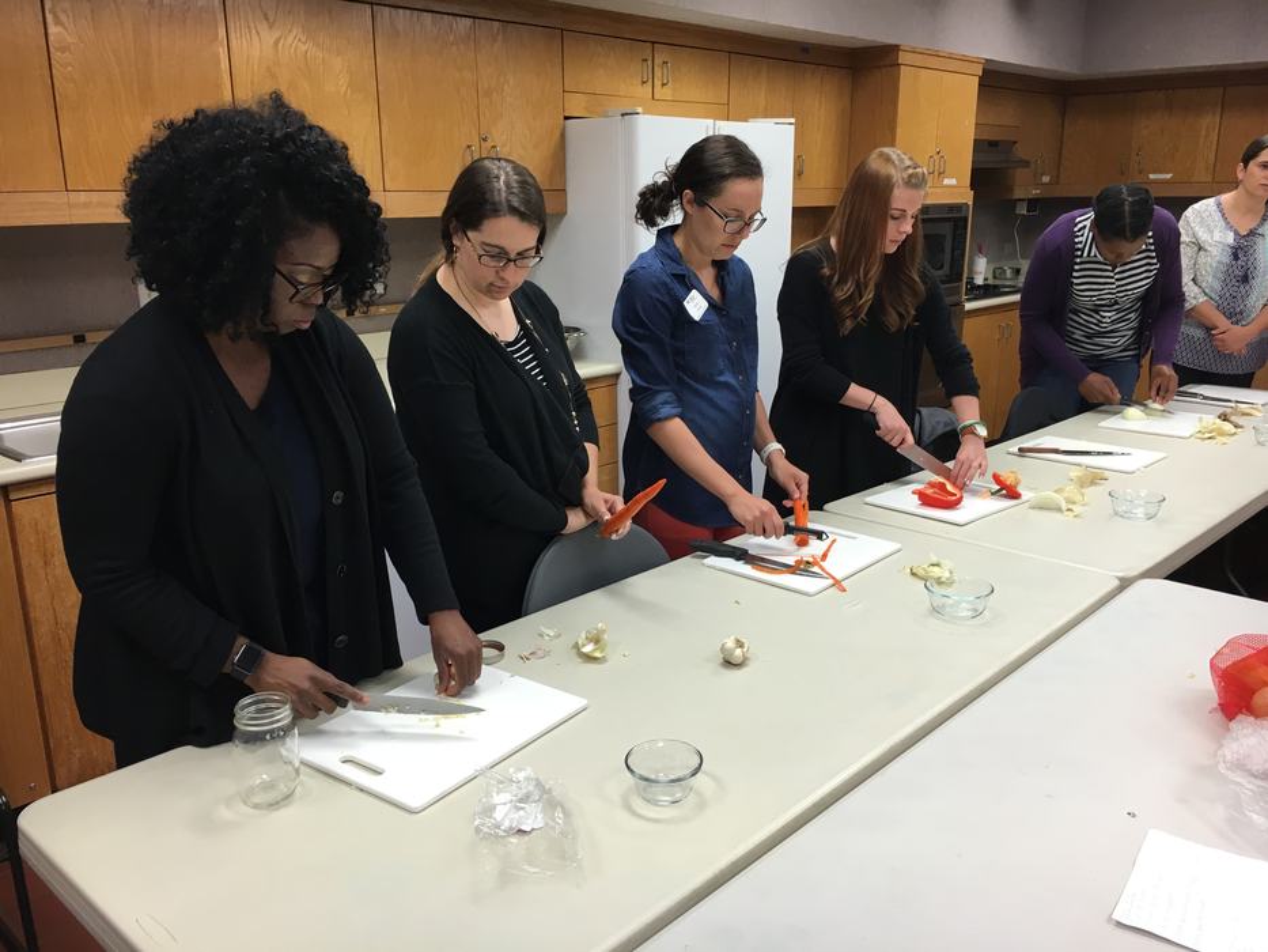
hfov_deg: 61.7
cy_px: 476
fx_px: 1062
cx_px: 634
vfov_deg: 48.2
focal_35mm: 29
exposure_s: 1/30
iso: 32
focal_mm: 4.15
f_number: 2.2
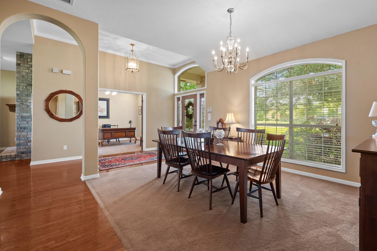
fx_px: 173
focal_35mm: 17
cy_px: 123
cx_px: 198
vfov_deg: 71.9
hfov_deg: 94.8
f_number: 8
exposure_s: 1.3
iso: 250
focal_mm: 15.5
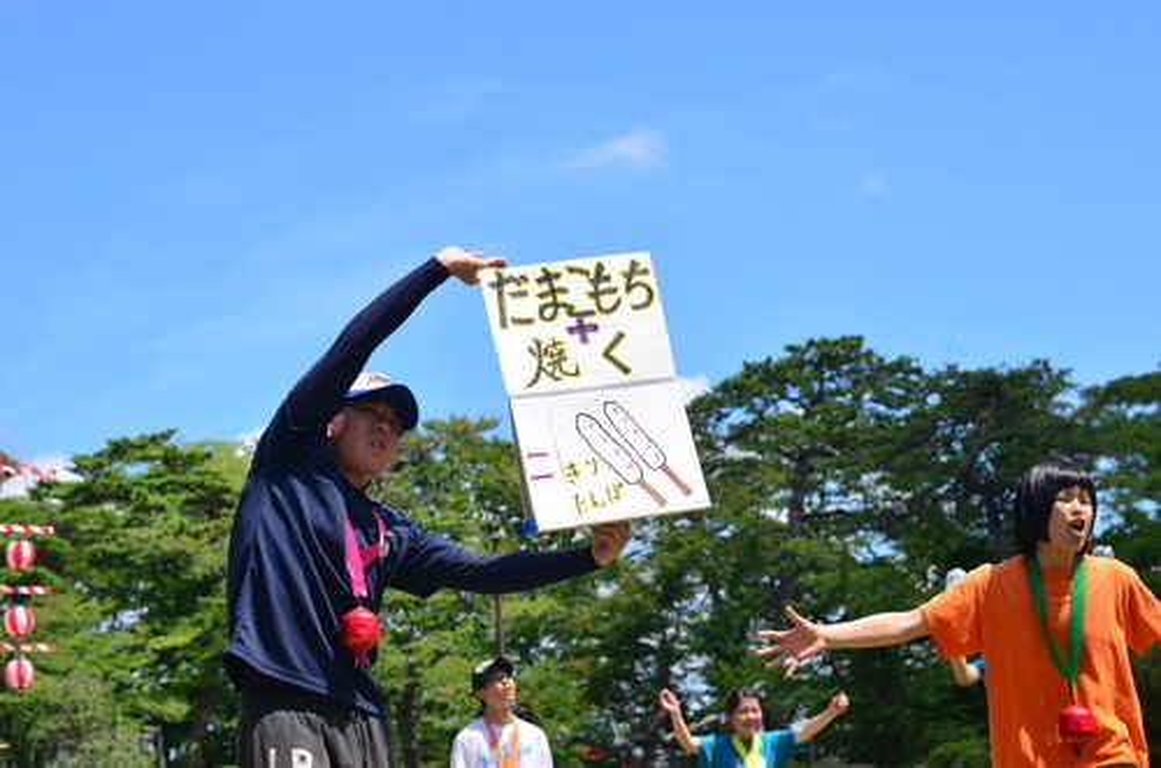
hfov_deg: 27.0
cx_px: 580
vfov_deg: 18.1
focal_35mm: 75
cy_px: 384
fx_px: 2413
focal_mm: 50
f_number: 5
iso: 100
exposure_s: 1/640
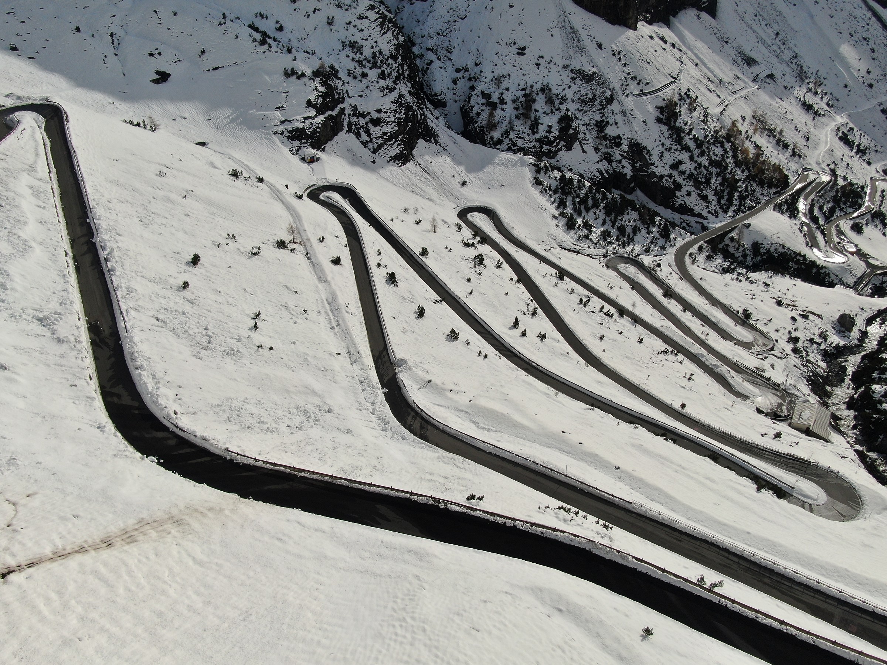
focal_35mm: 24
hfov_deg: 71.6
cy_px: 332
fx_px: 615
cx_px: 444
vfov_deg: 56.8
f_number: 2.8
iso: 100
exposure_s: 1/1600
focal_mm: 4.39
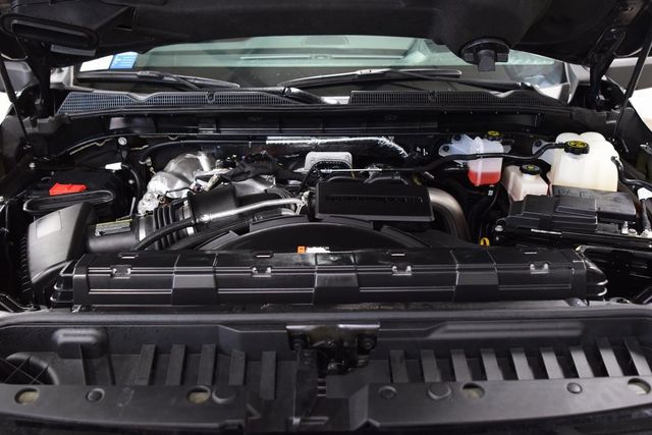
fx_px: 652
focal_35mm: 36
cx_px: 326
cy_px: 218
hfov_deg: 53.1
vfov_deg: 36.9
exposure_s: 1/60
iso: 1600
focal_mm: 24
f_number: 3.2
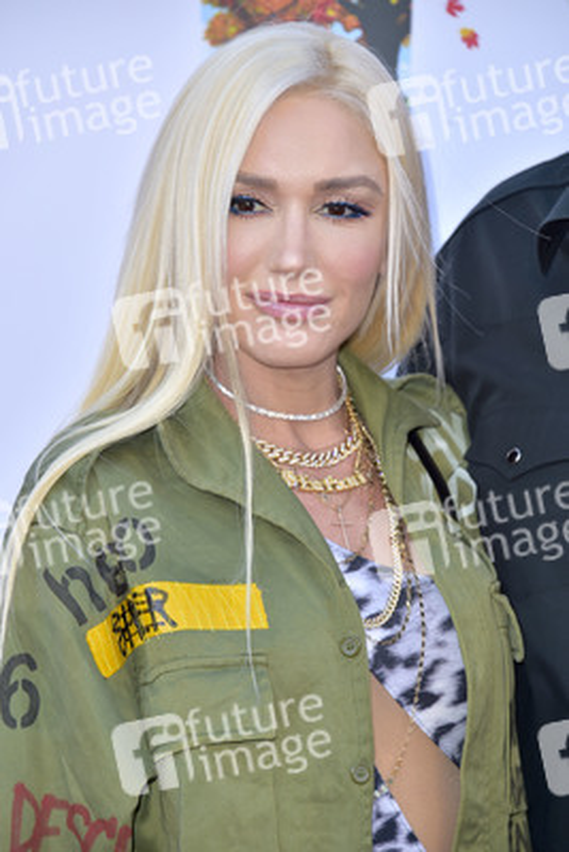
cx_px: 284
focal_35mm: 210
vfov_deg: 9.8
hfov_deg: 6.5
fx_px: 4974
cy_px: 426
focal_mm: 210
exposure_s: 1/250
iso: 250
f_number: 7.1
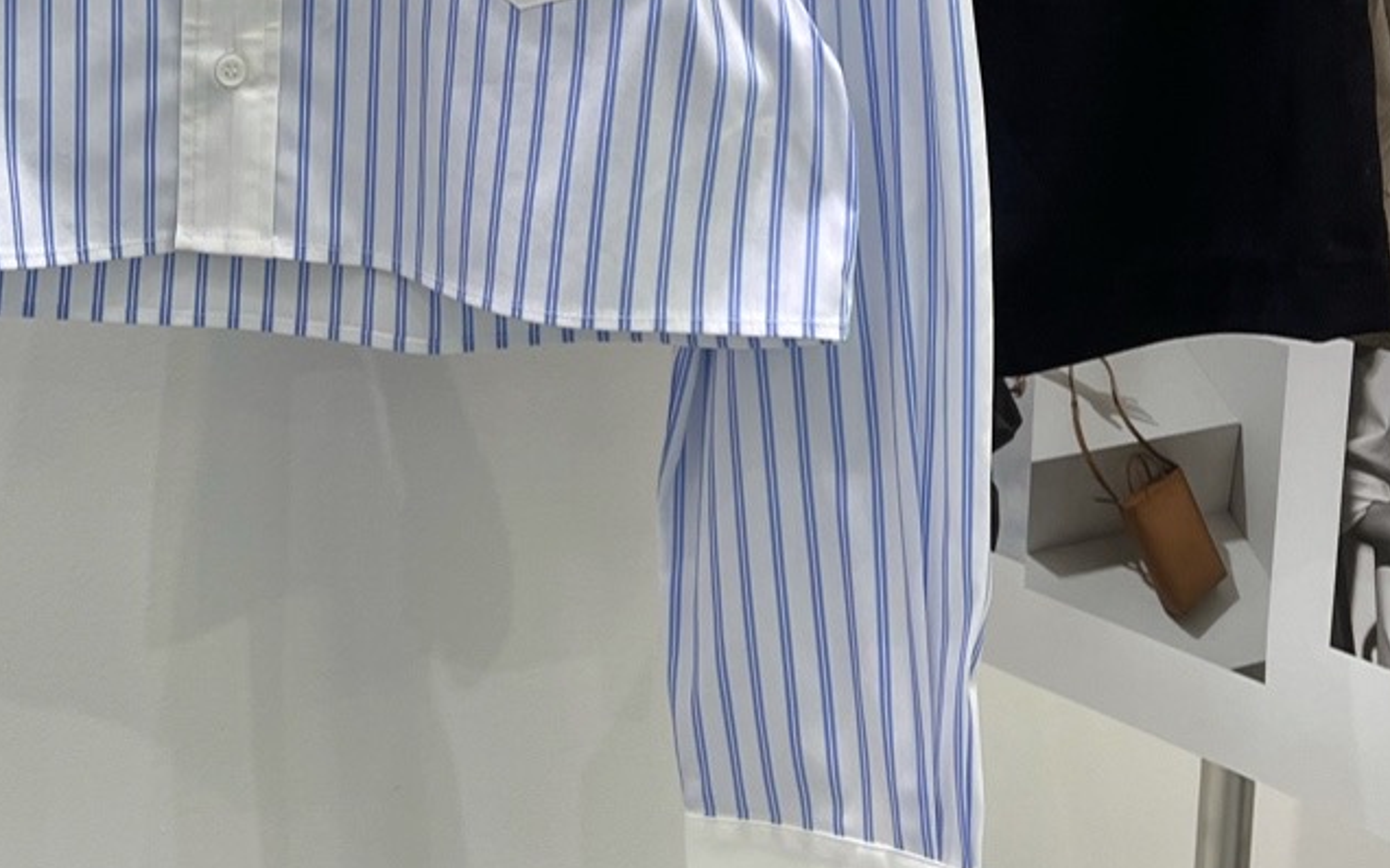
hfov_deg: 27.3
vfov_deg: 17.2
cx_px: 264
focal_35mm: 74
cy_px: -10
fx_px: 2802
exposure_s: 1/100
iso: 64
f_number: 1.6
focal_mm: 5.1
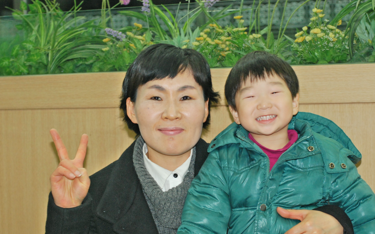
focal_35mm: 89
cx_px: 201
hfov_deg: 23.3
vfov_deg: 14.7
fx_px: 910
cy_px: 119
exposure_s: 1/60
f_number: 5
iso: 800
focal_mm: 50
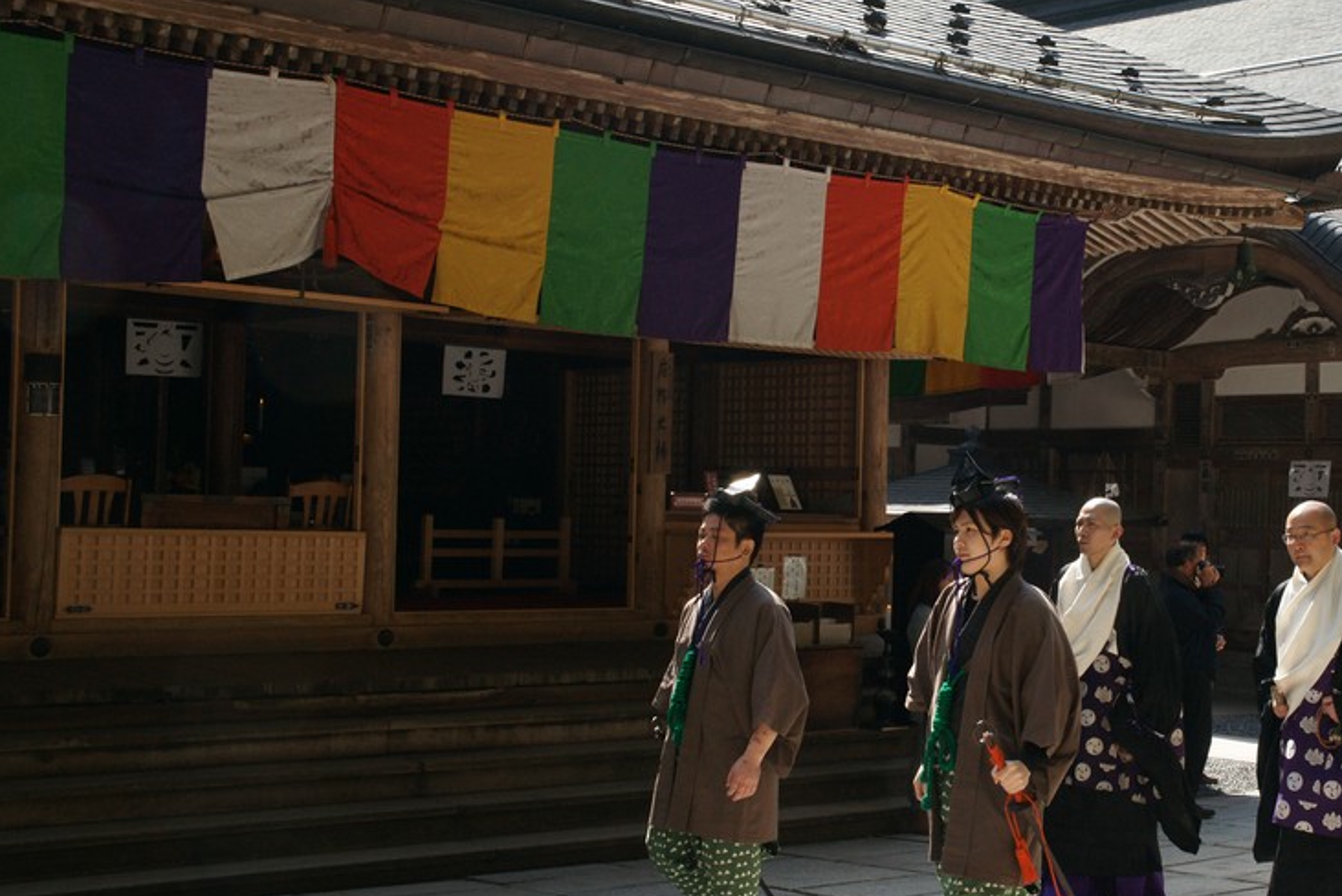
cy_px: 436
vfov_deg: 24.7
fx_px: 2051
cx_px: 993
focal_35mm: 55
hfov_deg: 35.5
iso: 400
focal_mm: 35
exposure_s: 1/200
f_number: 11
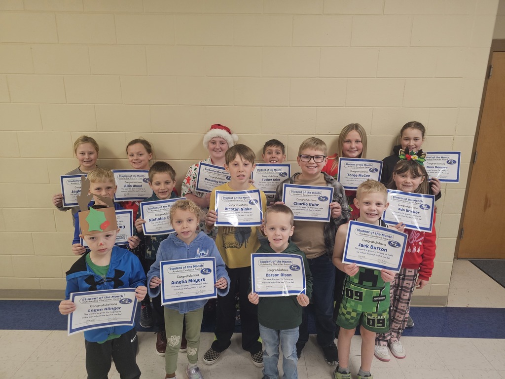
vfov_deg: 58.9
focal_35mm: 23
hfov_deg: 73.9
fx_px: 336
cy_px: 190
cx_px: 252
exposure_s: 1/170
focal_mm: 6.3
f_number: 1.7
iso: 320
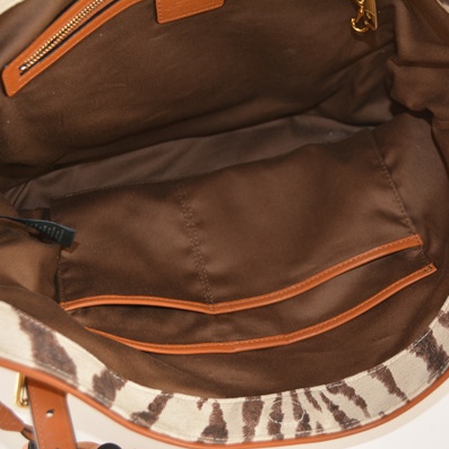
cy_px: 225
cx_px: 285
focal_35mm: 54
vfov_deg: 31.6
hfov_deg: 31.5
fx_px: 792
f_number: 4.5
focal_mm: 28
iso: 320
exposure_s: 1/100
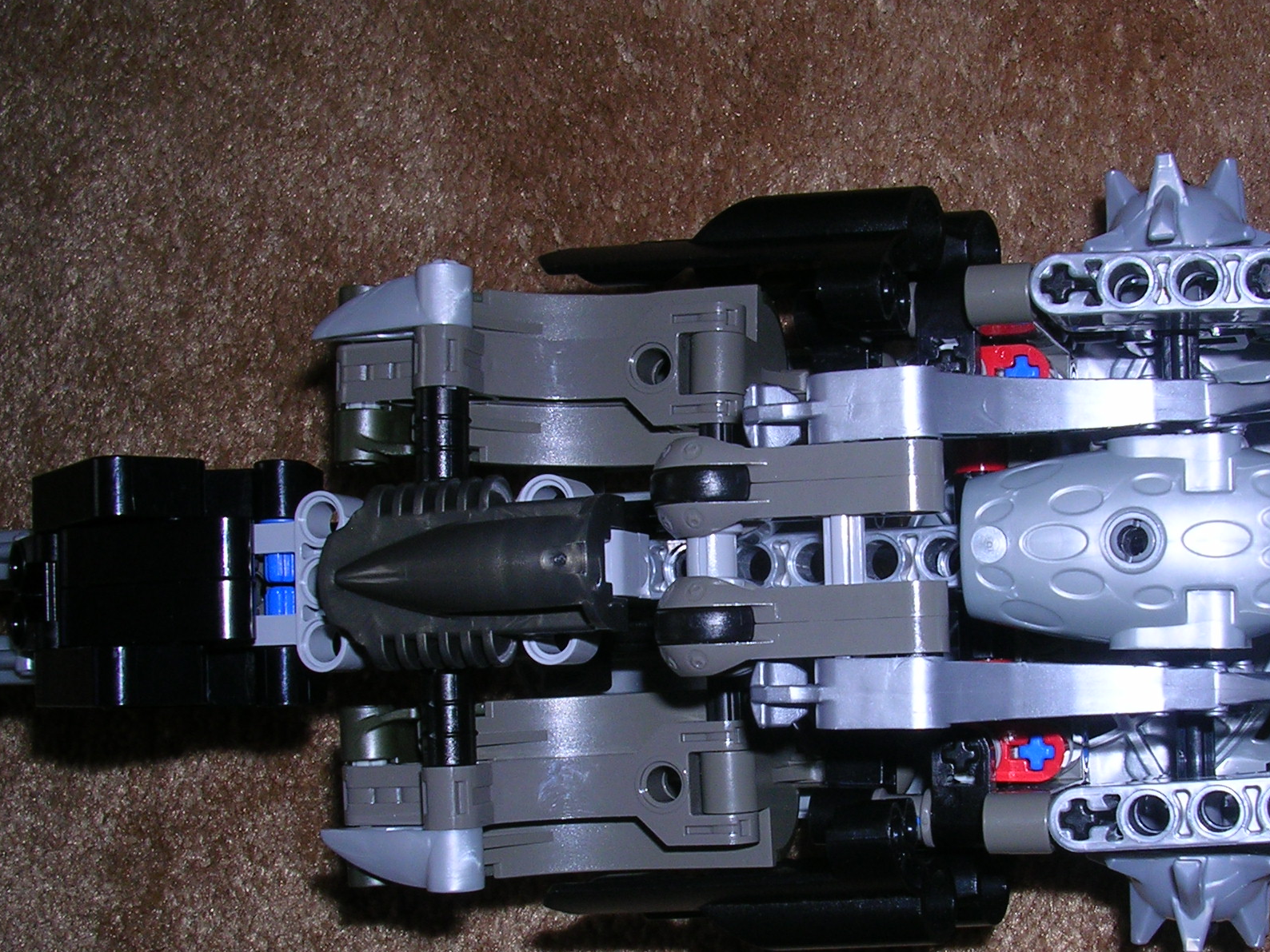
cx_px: 786
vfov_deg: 29.5
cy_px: 610
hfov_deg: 38.7
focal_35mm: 49
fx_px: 1798
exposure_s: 1/60.1
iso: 50
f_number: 5.6
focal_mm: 5.8
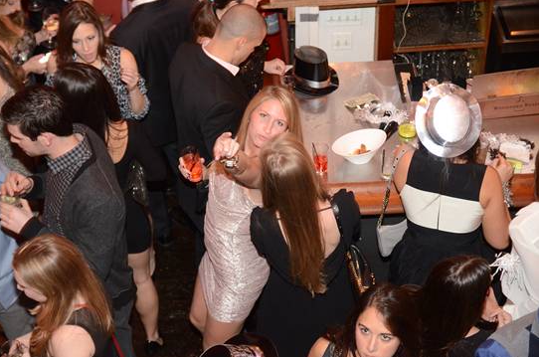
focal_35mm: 70
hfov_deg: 28.9
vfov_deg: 19.4
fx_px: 1046
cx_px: 267
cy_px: 179
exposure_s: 1/15
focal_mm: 46
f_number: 2.8
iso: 2500
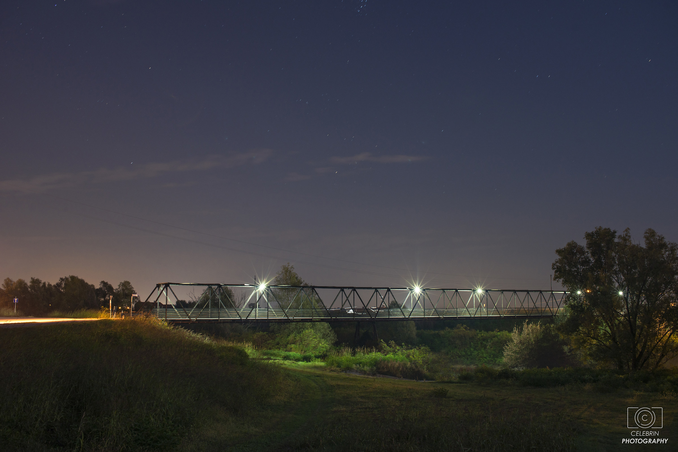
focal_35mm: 35
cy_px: 226
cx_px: 339
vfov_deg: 37.9
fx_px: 659
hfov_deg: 54.4
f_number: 10
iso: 100
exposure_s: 30
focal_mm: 35
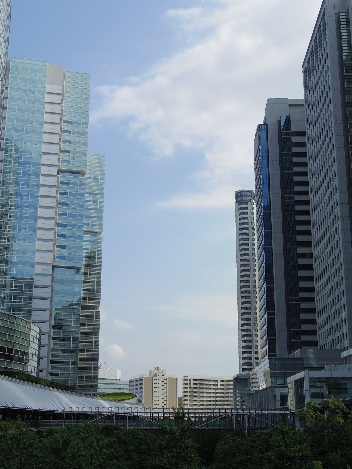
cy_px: 241
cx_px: 173
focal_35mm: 48
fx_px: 651
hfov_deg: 30.3
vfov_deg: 39.7
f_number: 5
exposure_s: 1/500
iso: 100
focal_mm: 8.5
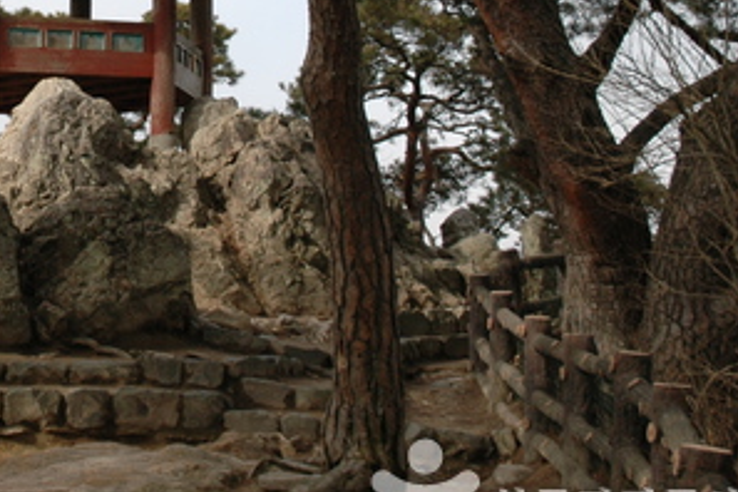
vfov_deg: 15.3
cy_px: 21
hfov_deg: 21.8
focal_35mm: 88
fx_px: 1807
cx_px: -88
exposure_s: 1/250
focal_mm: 25
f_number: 9
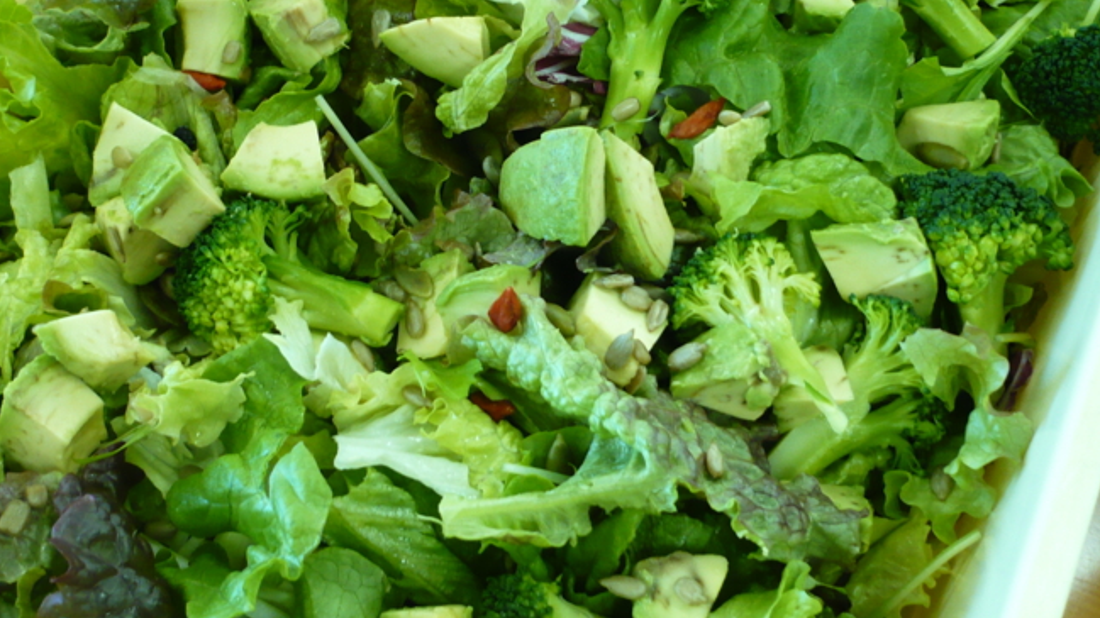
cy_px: 252
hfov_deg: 43.7
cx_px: 510
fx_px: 1371
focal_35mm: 47
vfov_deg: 25.4
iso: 200
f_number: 2.8
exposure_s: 1/25
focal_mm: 5.8
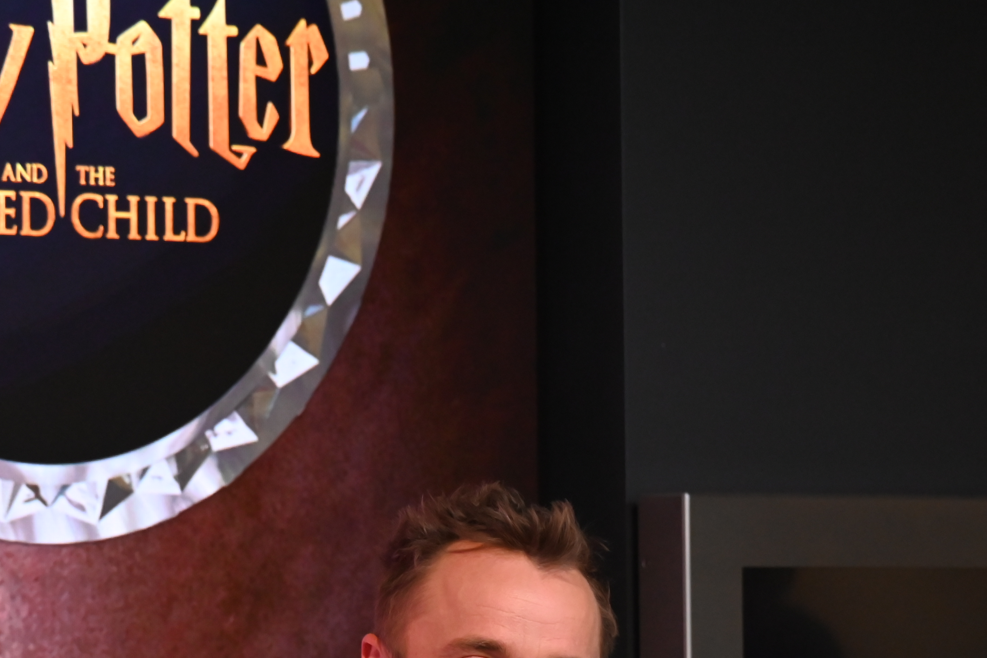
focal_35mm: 246
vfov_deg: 5.6
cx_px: 413
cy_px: 662
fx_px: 6747
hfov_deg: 8.4
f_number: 6.7
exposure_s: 1/60
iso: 2500
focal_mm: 115
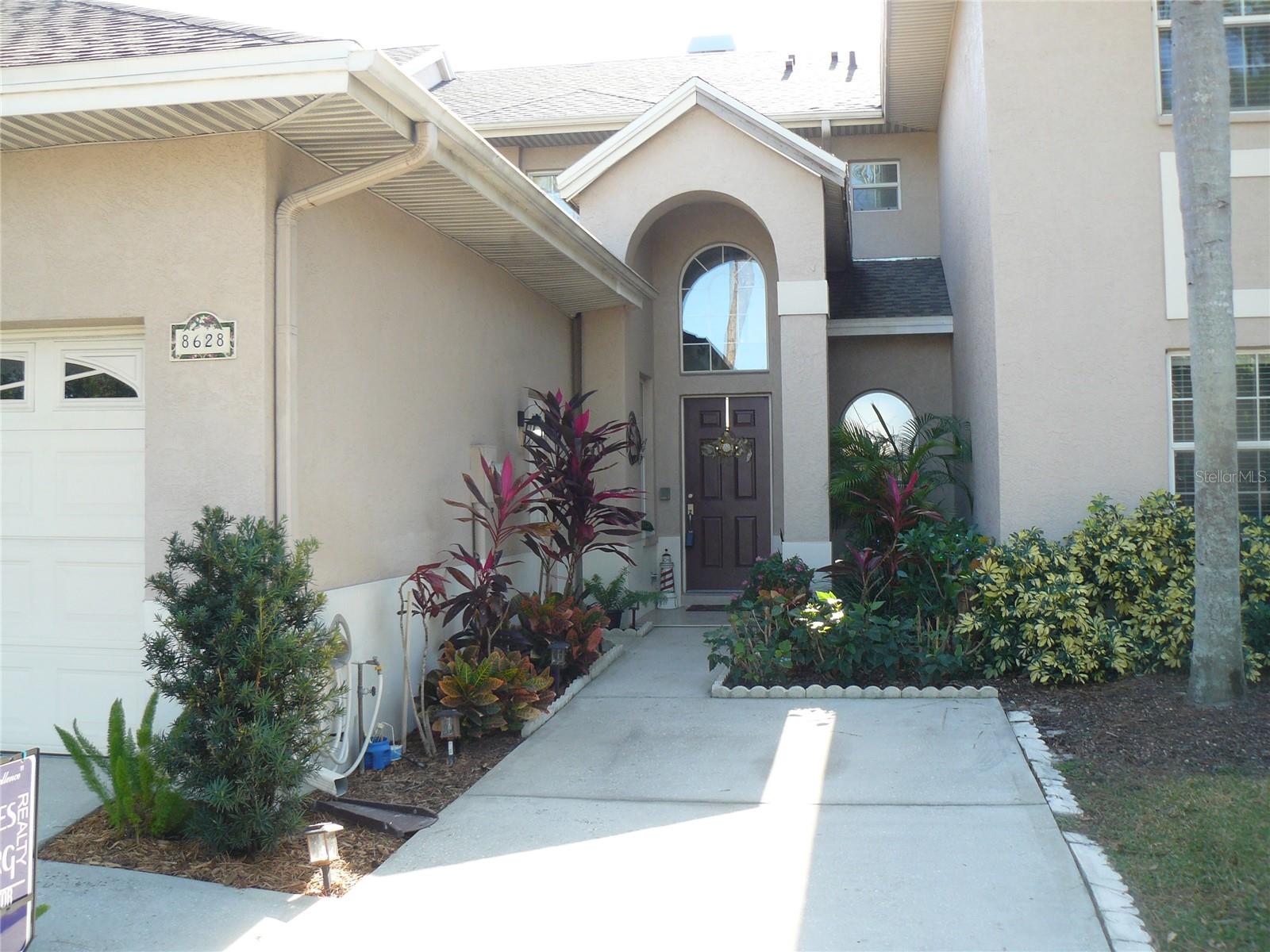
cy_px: 476
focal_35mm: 36
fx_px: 1321
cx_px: 635
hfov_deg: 51.4
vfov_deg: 39.7
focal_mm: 6
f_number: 3.6
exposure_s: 1/100
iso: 100
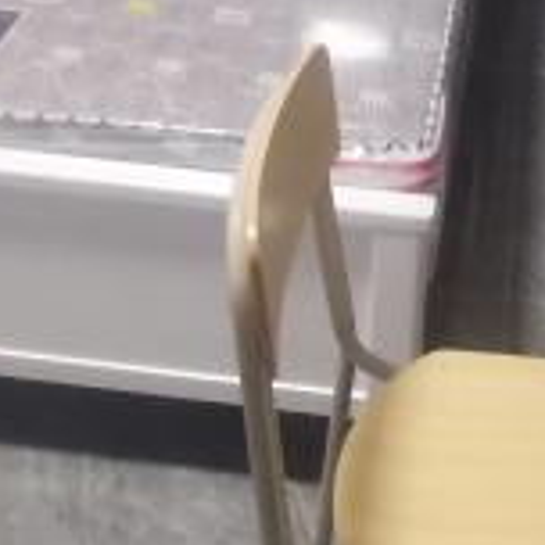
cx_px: 416
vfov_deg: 18.8
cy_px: -316
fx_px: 1407
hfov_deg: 21.7
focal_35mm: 79
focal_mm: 2.2
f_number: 2.2
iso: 640
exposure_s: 1/20
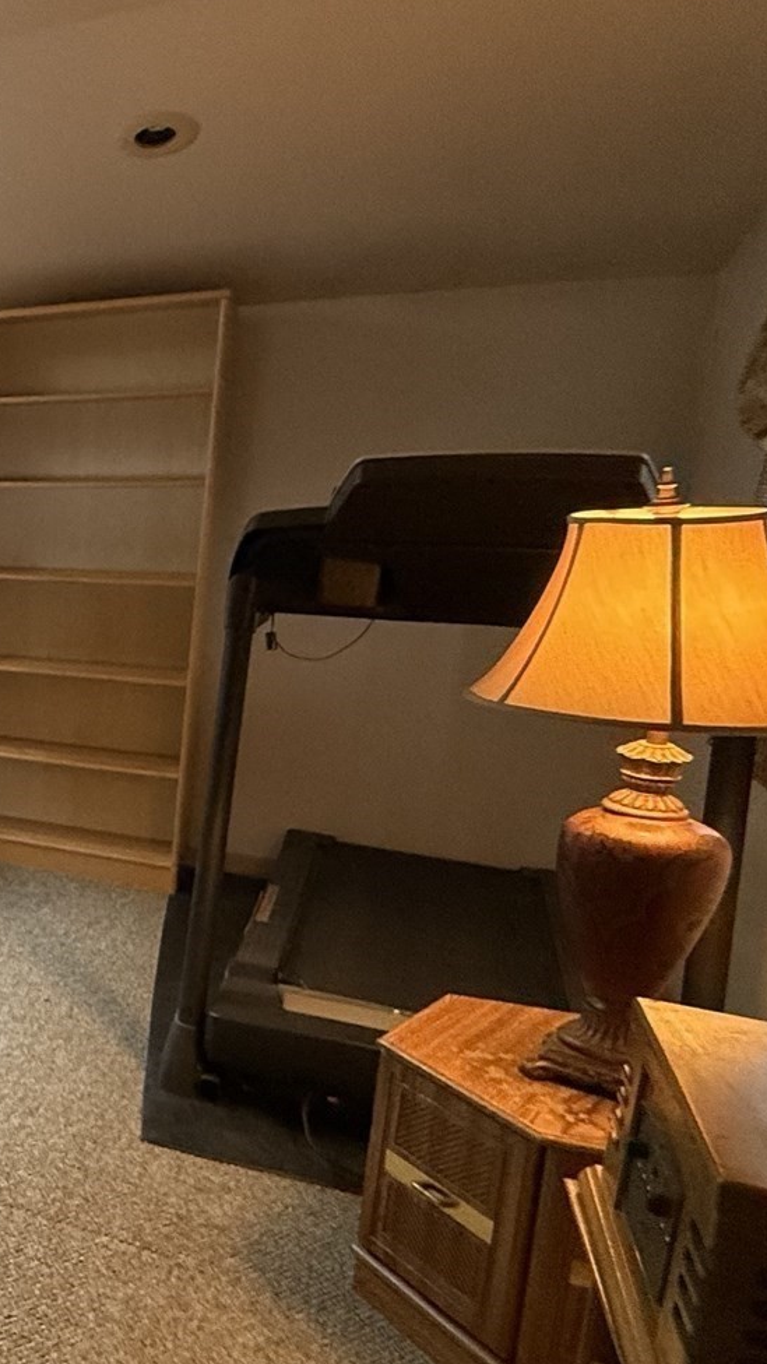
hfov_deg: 23.8
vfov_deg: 61.0
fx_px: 1157
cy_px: 671
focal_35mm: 32
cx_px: -524
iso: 320
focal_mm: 2.22
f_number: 2.2
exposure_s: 1/60
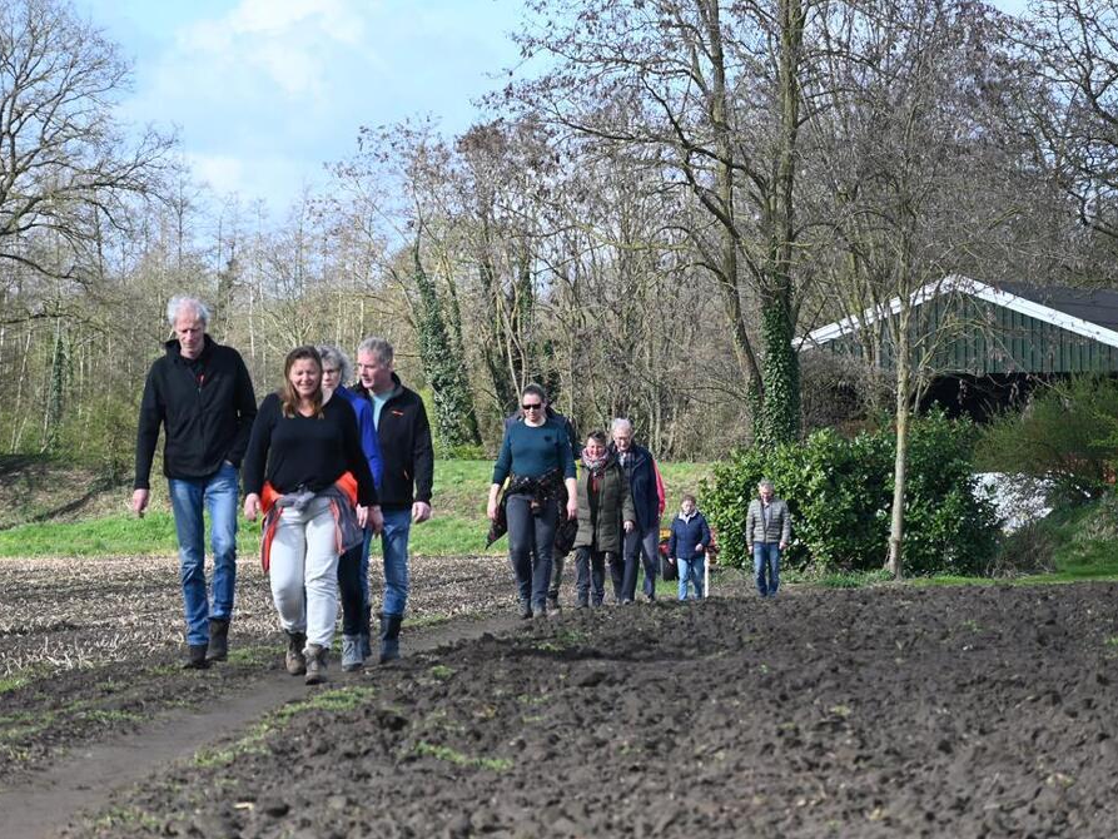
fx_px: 6331
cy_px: 421
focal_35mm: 196
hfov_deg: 10.1
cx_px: 487
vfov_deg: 7.6
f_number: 6
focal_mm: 120
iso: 125
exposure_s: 1/250
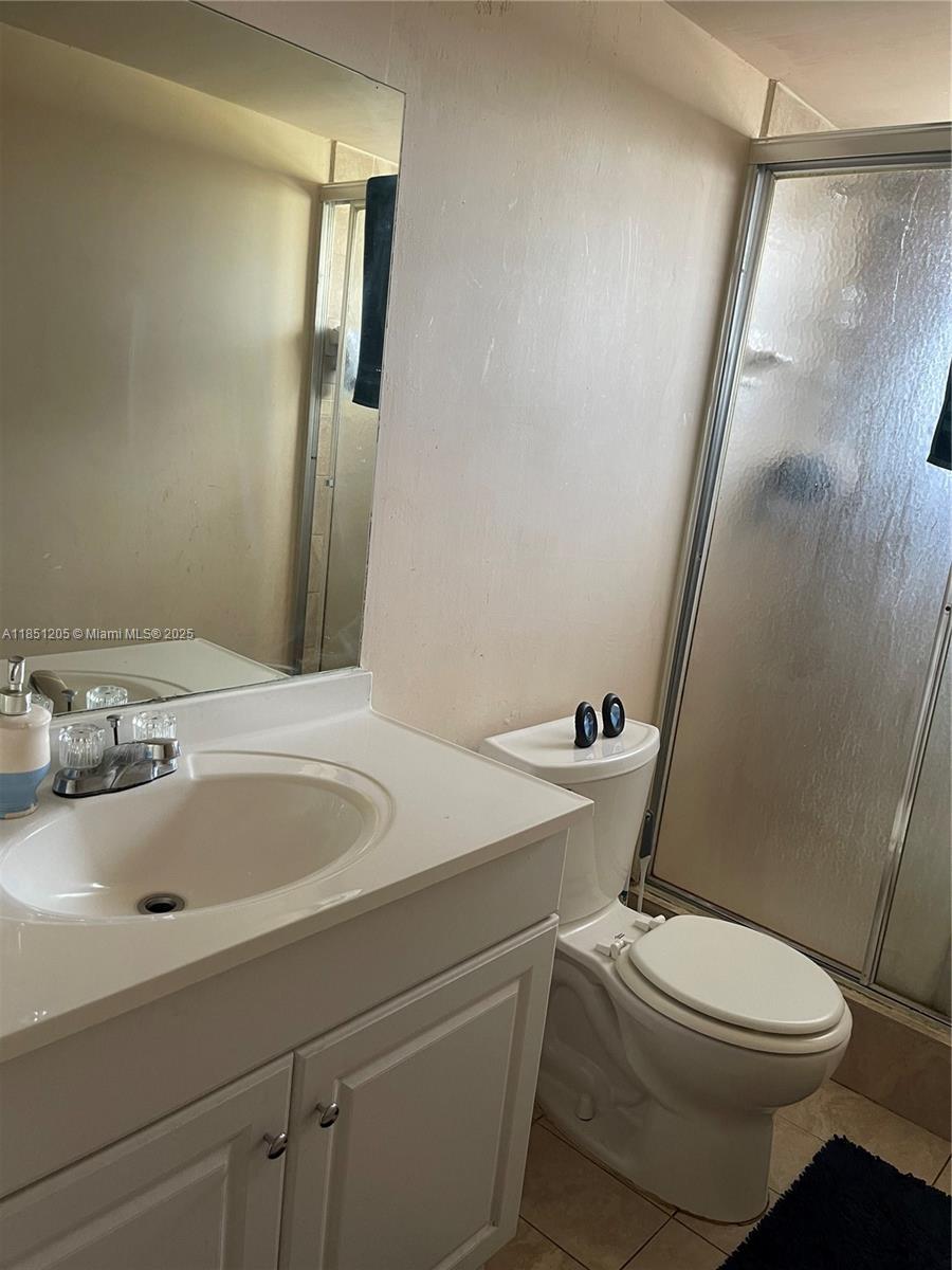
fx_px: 953
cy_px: 635
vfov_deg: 67.3
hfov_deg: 53.1
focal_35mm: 26
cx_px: 476
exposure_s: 1/60
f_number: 1.6
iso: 160
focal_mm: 5.1
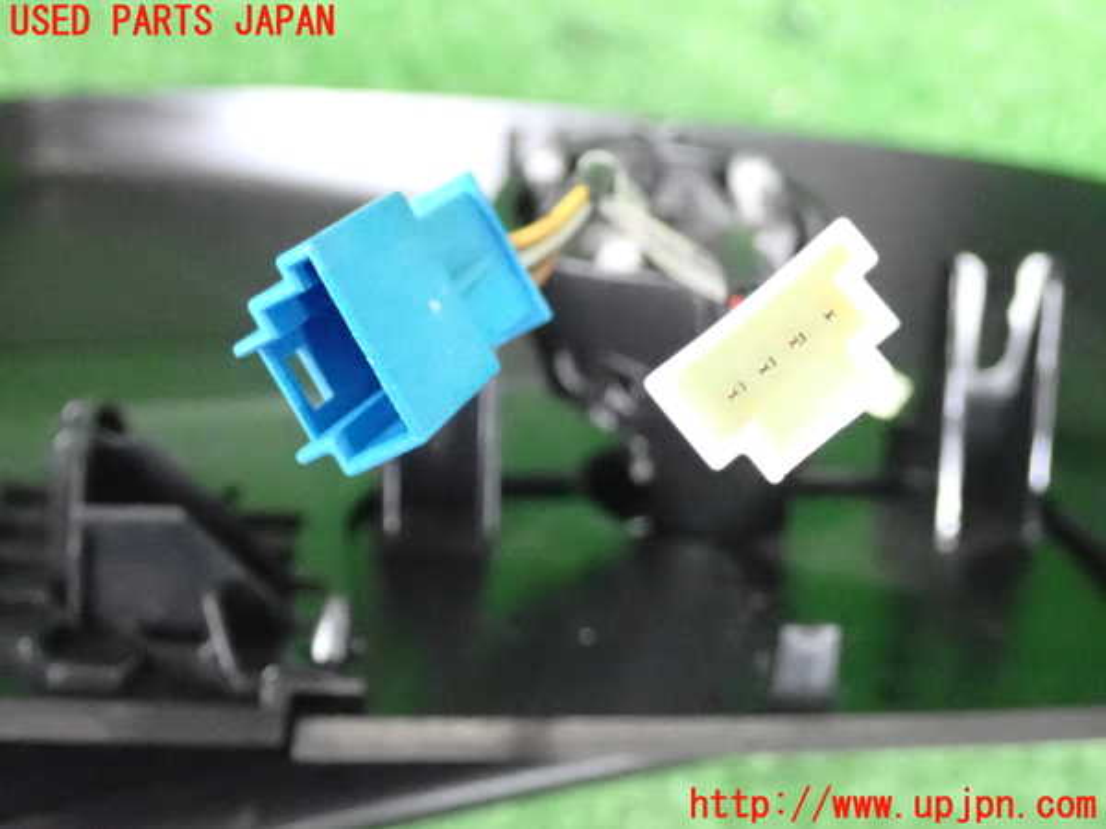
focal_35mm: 54
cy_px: 414
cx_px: 553
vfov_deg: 27.0
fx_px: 1725
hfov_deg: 35.5
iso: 6400
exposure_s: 1/200
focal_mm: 9.65
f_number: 3.3
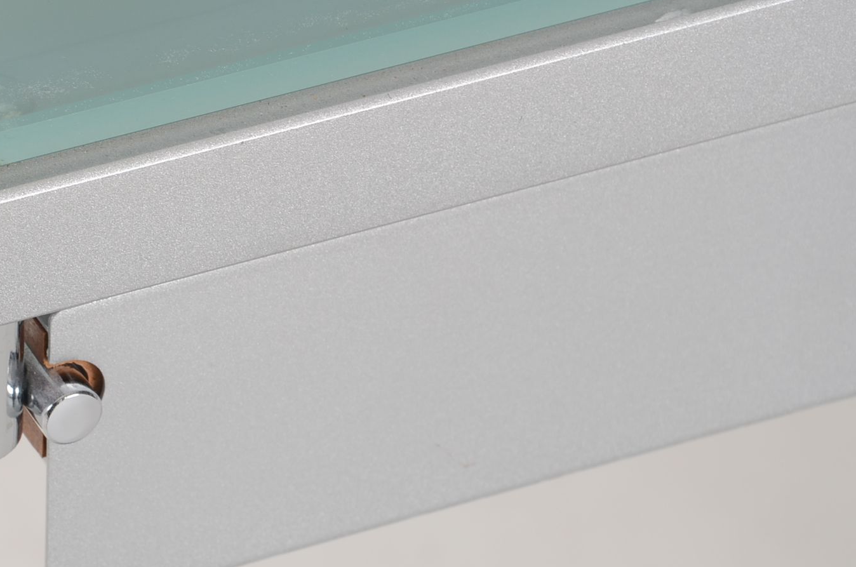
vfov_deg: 4.8
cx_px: 145
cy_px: 244
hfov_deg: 7.2
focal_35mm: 288
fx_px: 6832
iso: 160
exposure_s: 1/60
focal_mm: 105
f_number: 8
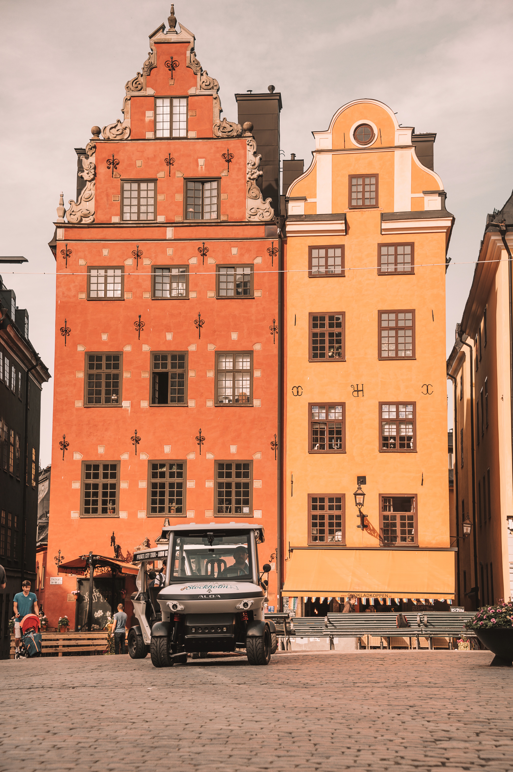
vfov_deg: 29.7
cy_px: 386
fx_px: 1455
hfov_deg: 20.0
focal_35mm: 68
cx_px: 256
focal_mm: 68
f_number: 6.3
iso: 100
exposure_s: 1/320
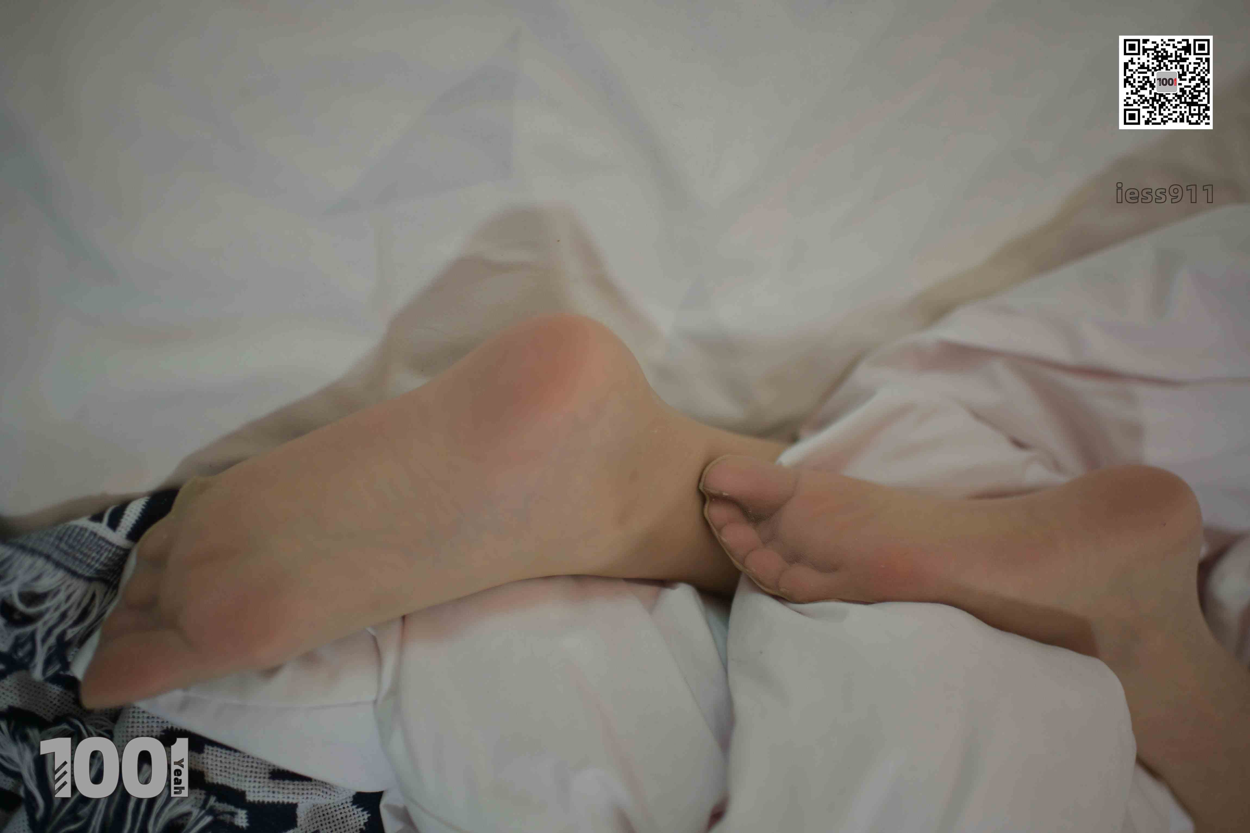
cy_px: 416
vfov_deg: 37.9
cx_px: 625
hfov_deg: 54.4
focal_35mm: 35
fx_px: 1215
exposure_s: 1/160
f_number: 1.6
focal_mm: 35
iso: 500
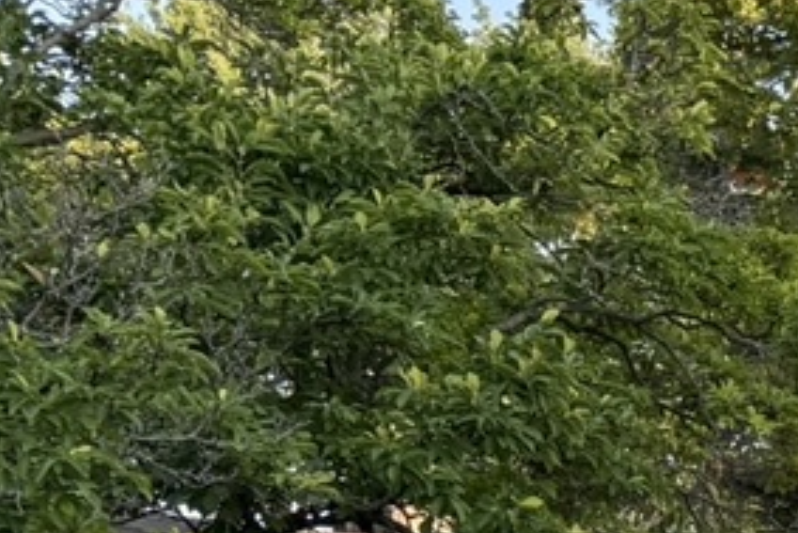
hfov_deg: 13.4
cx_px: 1686
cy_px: 1089
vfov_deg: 10.0
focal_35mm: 127
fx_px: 2816
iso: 100
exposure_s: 1/772
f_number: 1.78
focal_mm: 6.76
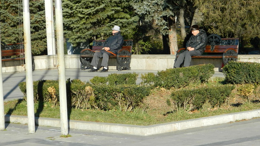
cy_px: 41
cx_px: 144
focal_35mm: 146
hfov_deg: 14.7
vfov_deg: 8.3
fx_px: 1007
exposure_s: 1/400
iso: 80
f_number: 4.5
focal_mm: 18.6
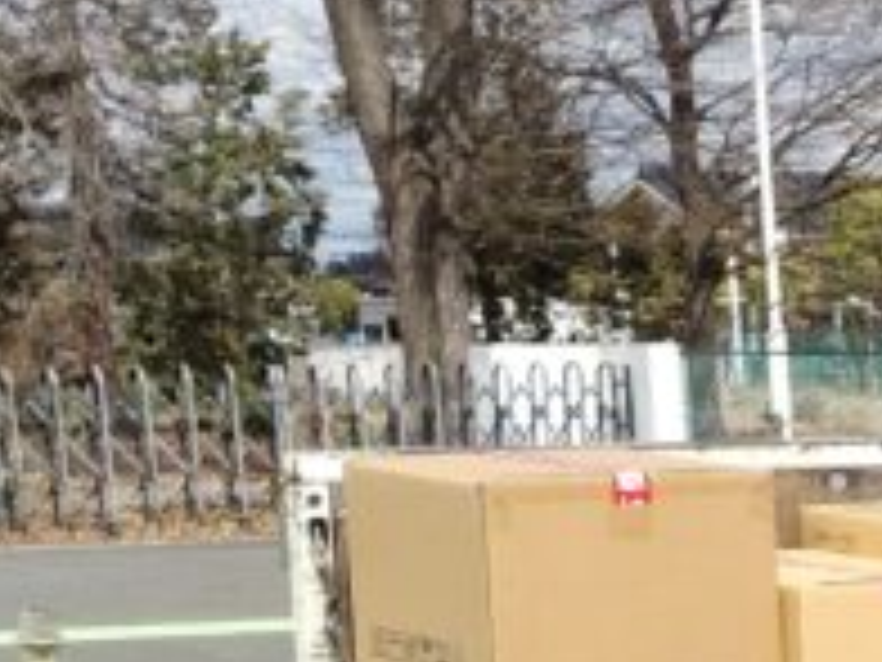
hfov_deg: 11.5
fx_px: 3465
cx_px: 2214
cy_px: 833
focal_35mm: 136
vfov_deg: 10.7
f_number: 1.79
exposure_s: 1/1042
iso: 50
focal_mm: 4.8
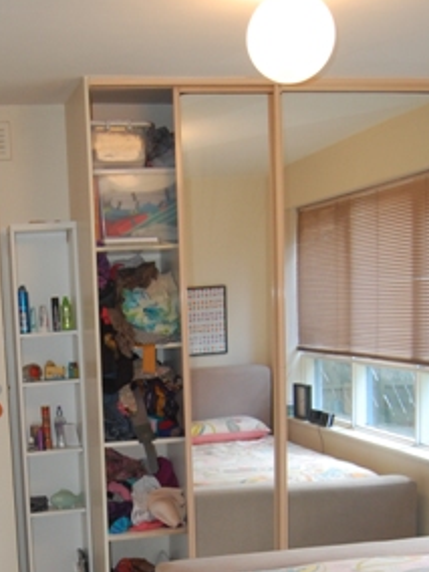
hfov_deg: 26.1
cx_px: 95
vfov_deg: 33.7
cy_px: 471
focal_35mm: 55
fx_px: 909
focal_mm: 18
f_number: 3.5
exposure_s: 1/60
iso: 400
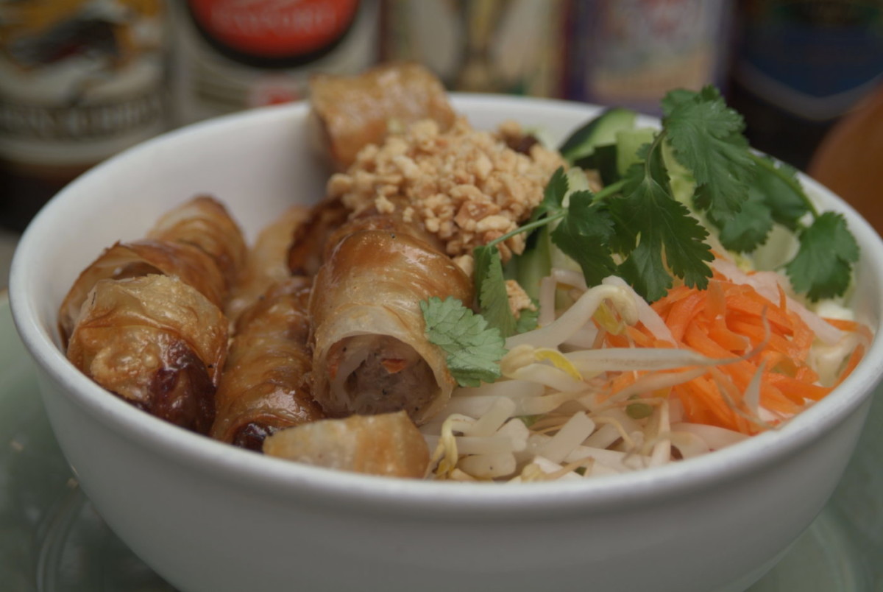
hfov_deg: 21.9
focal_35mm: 93
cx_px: 442
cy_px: 296
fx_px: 2284
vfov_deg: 14.8
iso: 160
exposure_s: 1/60
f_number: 4.8
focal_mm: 62
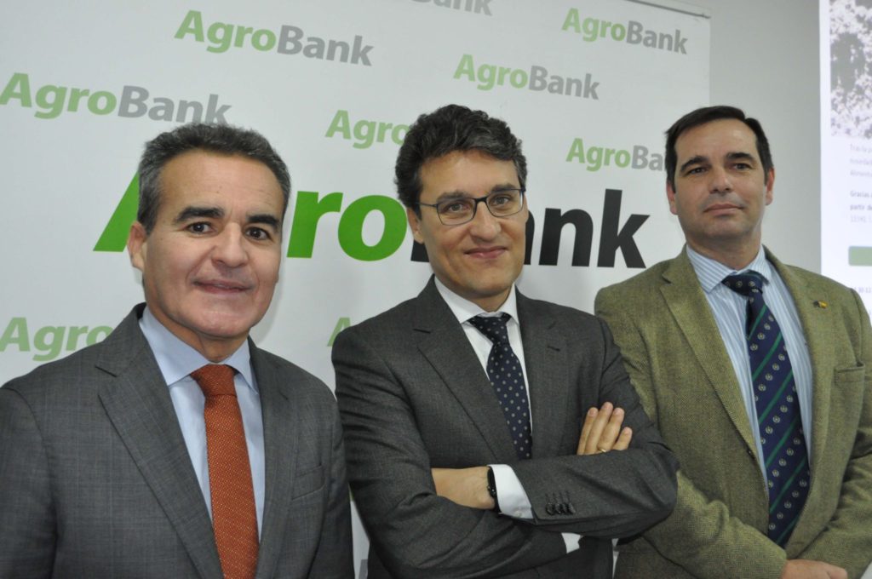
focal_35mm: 42
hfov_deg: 46.5
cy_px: 290
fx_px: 1016
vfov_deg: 31.8
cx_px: 436
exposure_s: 1/80
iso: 1600
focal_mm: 28
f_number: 5
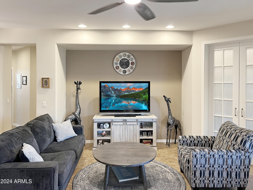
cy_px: 95
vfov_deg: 53.1
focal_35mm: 26
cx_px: 126
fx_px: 190
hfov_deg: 67.3
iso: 160
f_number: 1.5
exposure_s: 1/60
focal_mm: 5.7
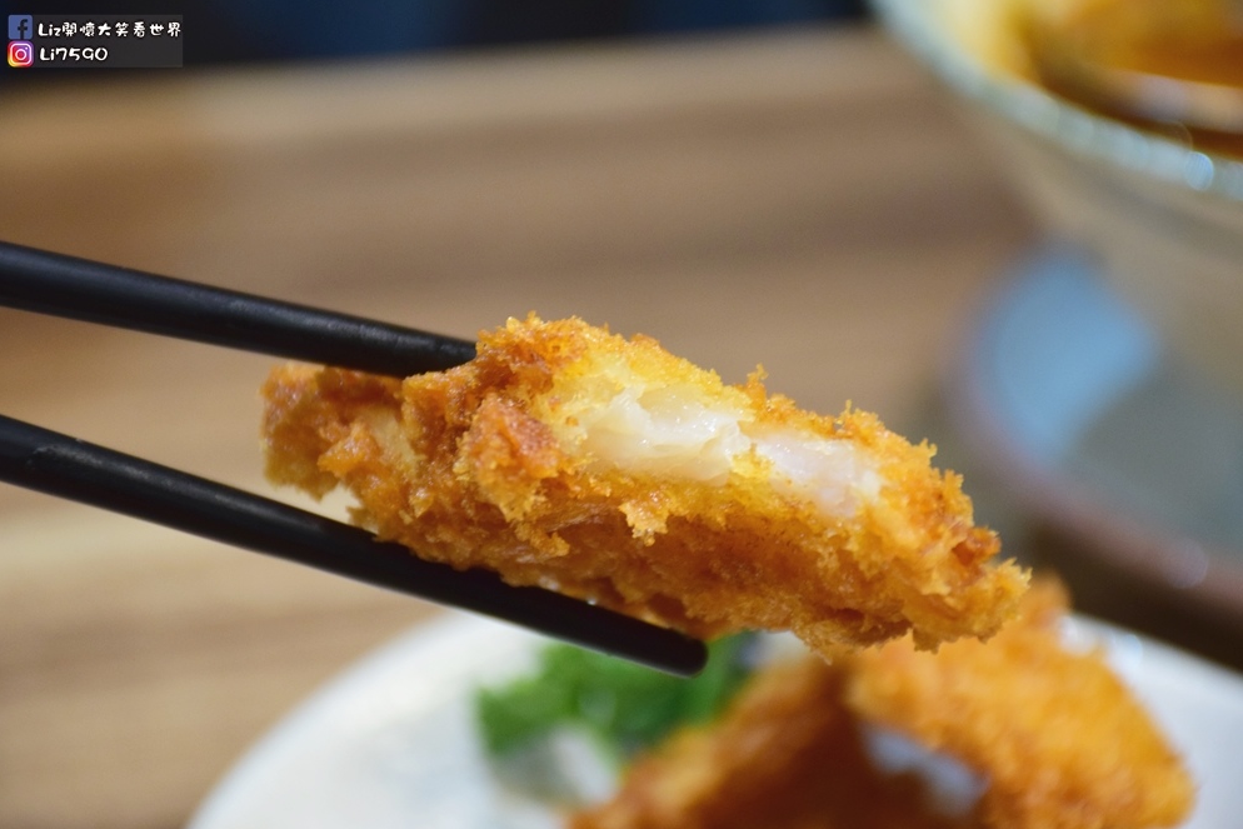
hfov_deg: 12.2
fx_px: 5836
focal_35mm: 169
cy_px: 416
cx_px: 620
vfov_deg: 8.1
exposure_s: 1/50
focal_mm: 112
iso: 1600
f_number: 5.6
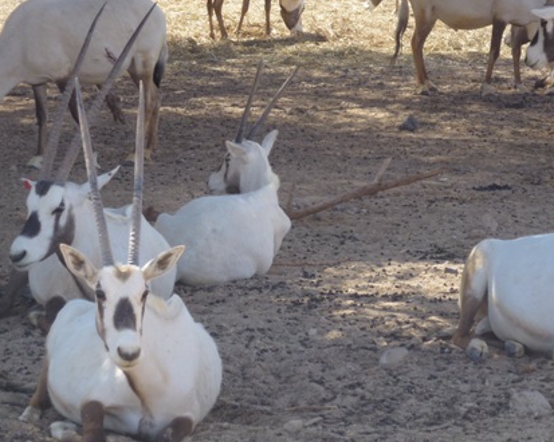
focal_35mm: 171
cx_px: 239
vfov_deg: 9.0
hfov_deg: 11.3
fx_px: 2802
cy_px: 149
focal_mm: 20.2
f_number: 5.1
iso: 100
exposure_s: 1/250
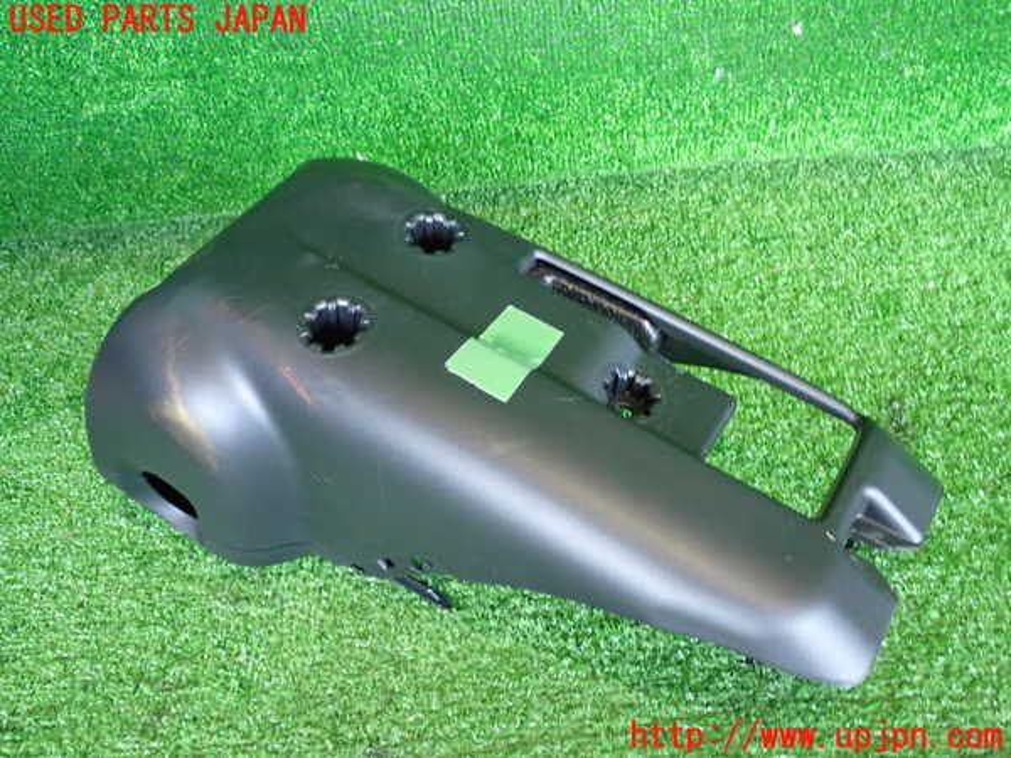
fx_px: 1051
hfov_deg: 51.4
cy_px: 379
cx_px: 506
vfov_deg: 39.7
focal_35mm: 36
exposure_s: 1/40
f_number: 2.5
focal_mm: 6.37
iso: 500
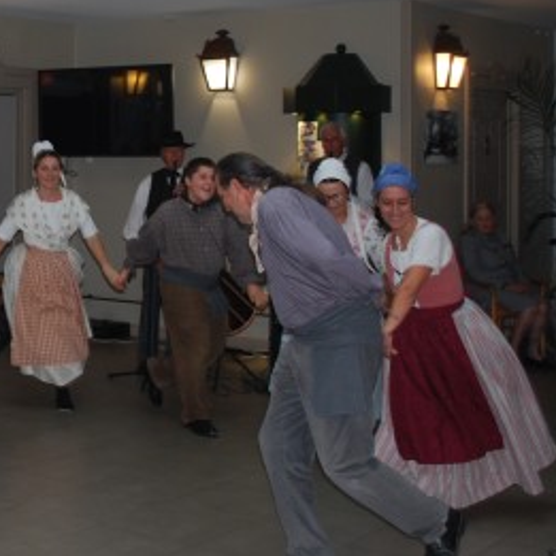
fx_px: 1254
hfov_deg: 23.6
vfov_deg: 24.7
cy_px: 135
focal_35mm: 69
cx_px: -40
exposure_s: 1/60
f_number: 4
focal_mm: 22
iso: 220
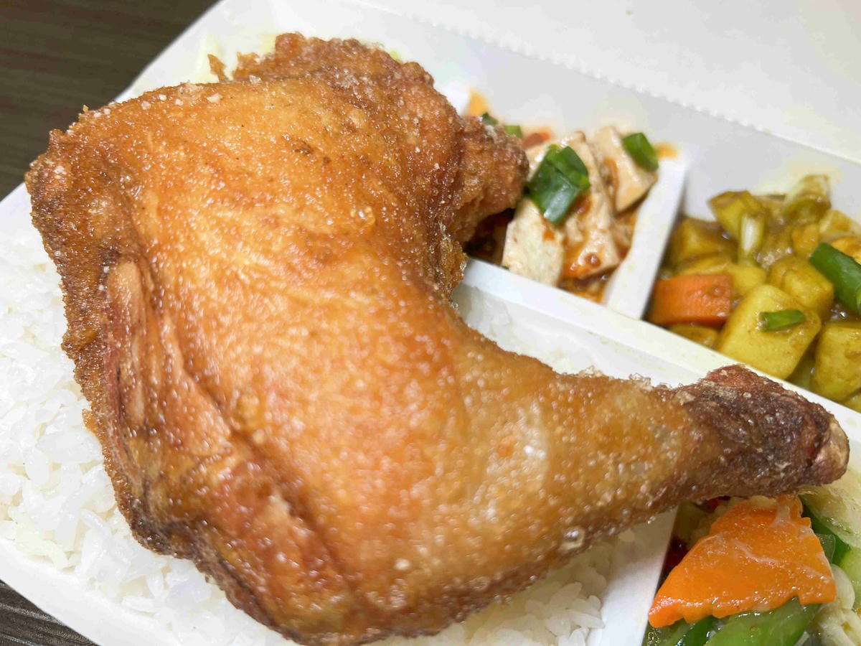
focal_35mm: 26
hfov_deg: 67.3
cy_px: 323
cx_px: 430
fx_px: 647
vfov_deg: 53.1
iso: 64
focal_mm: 5.7
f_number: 1.5
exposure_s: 1/120
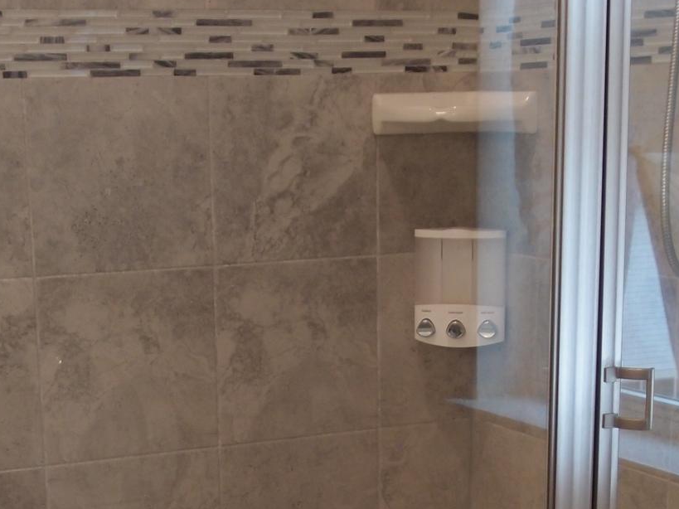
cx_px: 284
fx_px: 1569
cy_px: 577
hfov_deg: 24.4
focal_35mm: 80
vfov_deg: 17.7
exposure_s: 1/80
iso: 125
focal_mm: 6.87
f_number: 1.9
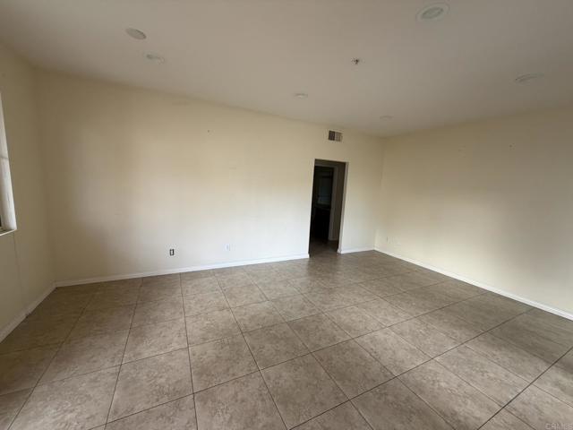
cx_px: 286
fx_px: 232
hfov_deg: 102.1
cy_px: 215
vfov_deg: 85.7
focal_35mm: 14
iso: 160
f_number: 2.2
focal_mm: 2.22
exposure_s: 1/121
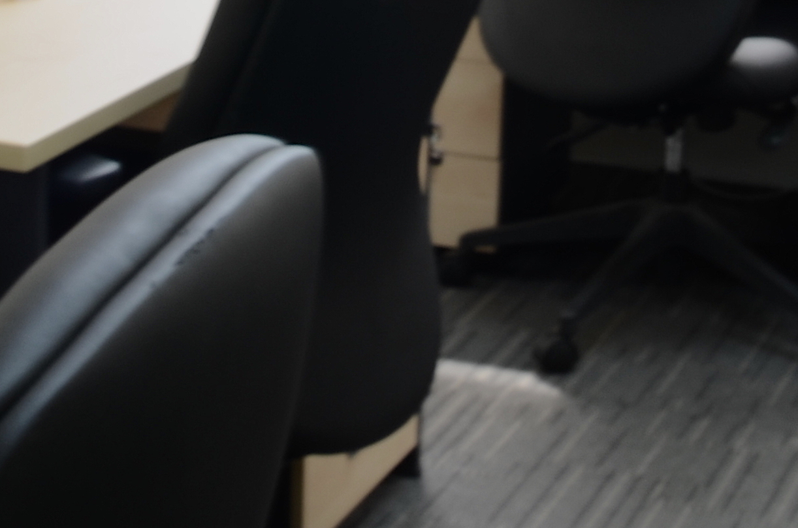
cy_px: -174
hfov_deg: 16.2
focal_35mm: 127
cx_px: 368
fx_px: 2809
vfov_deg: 10.5
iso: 100
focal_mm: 21
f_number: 14
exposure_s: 1.6
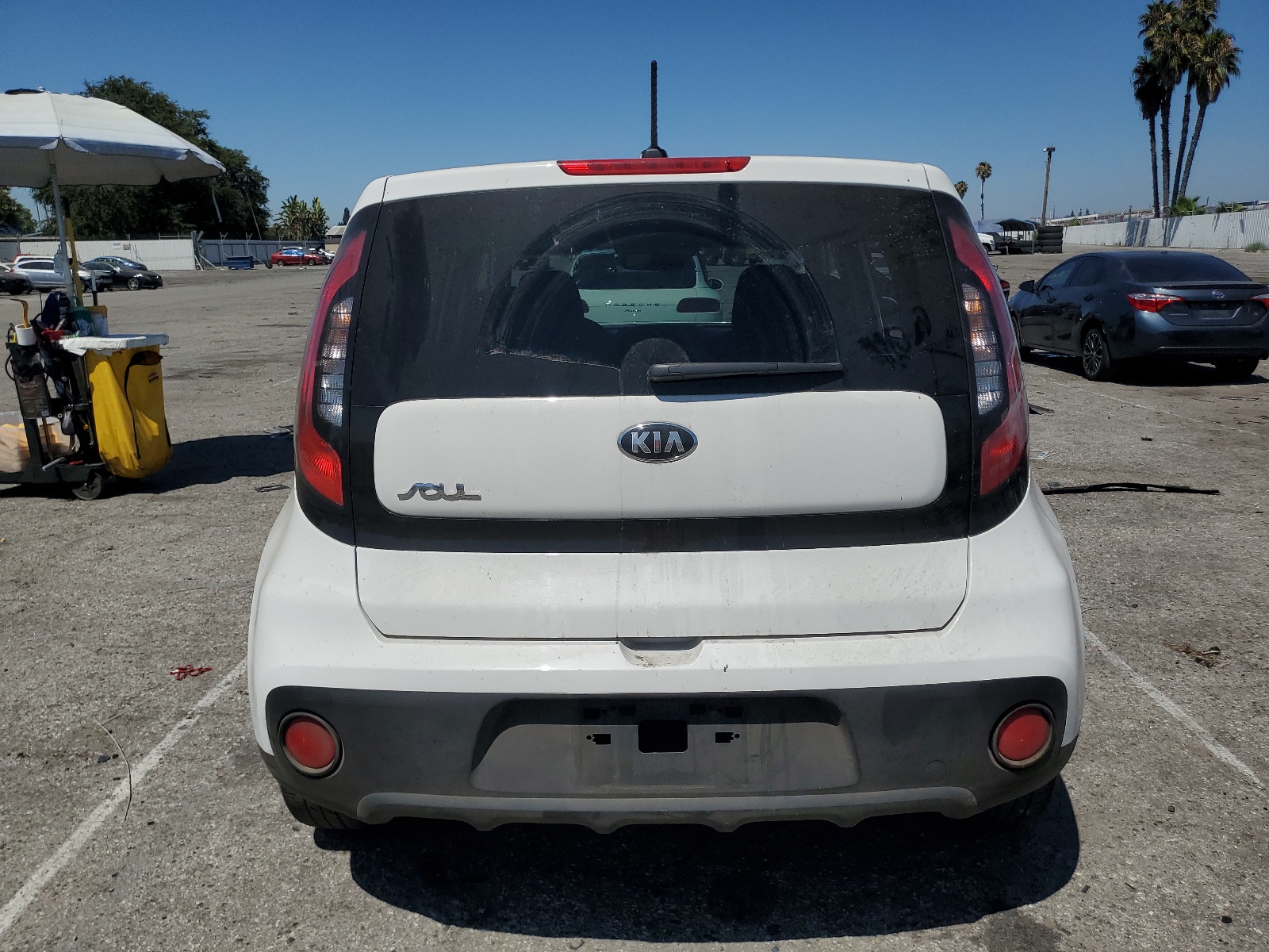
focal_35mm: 26
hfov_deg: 67.3
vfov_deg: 53.1
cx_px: 634
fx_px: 953
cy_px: 476
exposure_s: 1/10000
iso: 51
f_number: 1.5
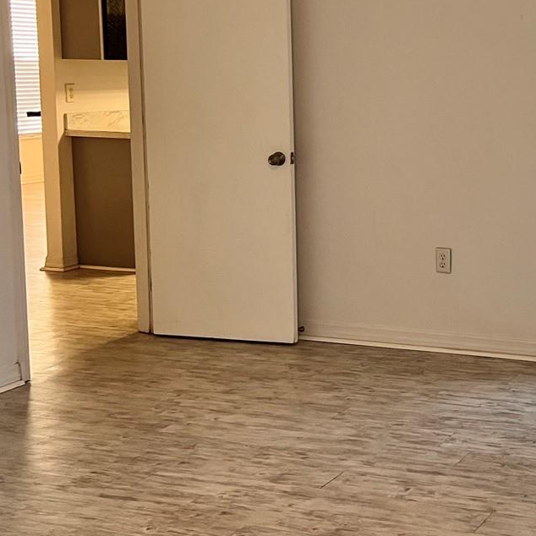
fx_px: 1016
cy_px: 164
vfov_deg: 29.3
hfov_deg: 26.5
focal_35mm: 58
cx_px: 628
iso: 100
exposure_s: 1/62
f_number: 1.5
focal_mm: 5.7
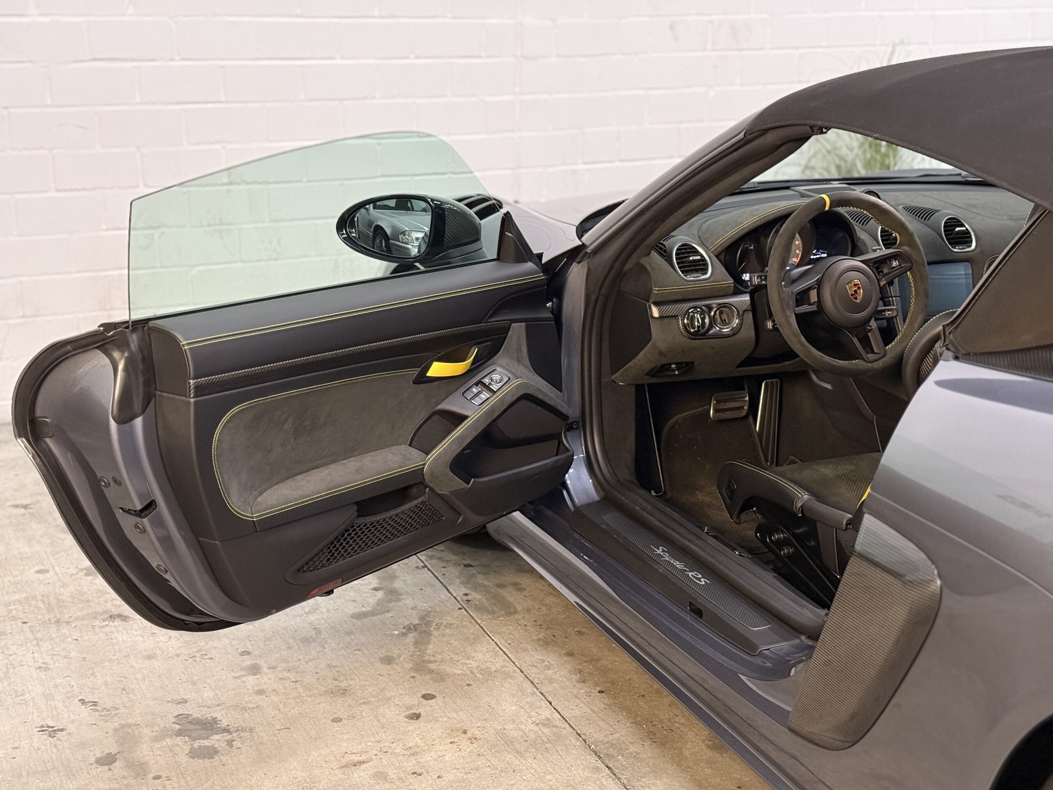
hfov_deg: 39.7
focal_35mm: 48
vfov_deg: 30.3
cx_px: 526
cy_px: 395
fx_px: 1460
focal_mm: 6.76
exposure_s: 1/33
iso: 500
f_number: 1.78
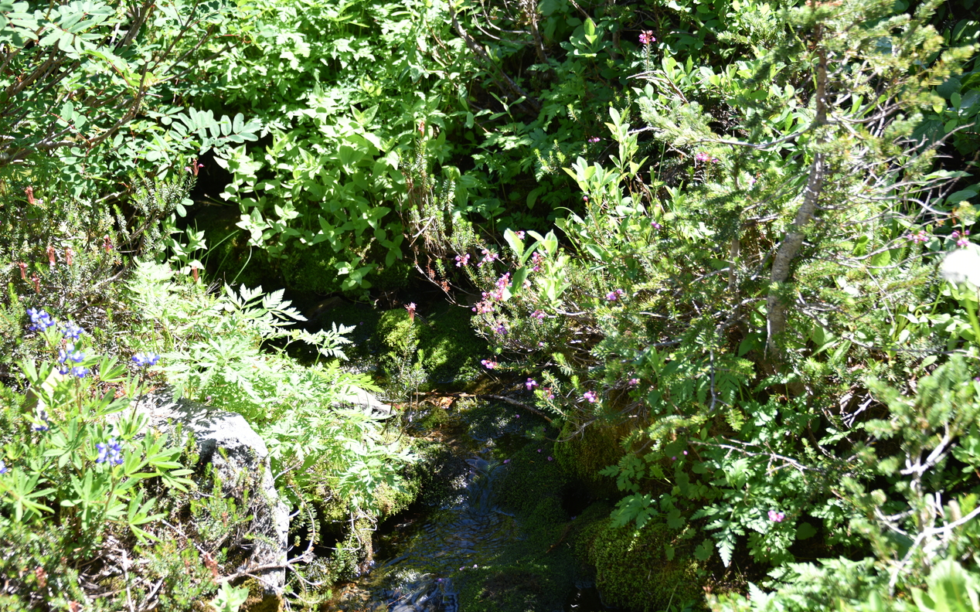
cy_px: 322
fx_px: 1869
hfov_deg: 29.4
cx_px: 489
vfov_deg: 18.6
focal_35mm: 70
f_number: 4.8
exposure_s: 1/160
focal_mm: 68
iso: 140
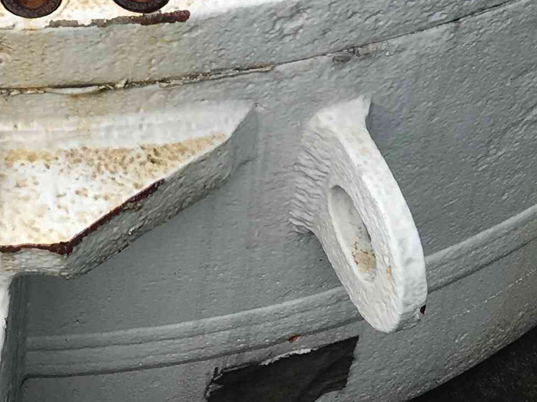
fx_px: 1846
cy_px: -212
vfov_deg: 11.9
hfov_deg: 16.1
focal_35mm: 119
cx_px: -33
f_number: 2.2
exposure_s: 1/463
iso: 25
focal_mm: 4.15
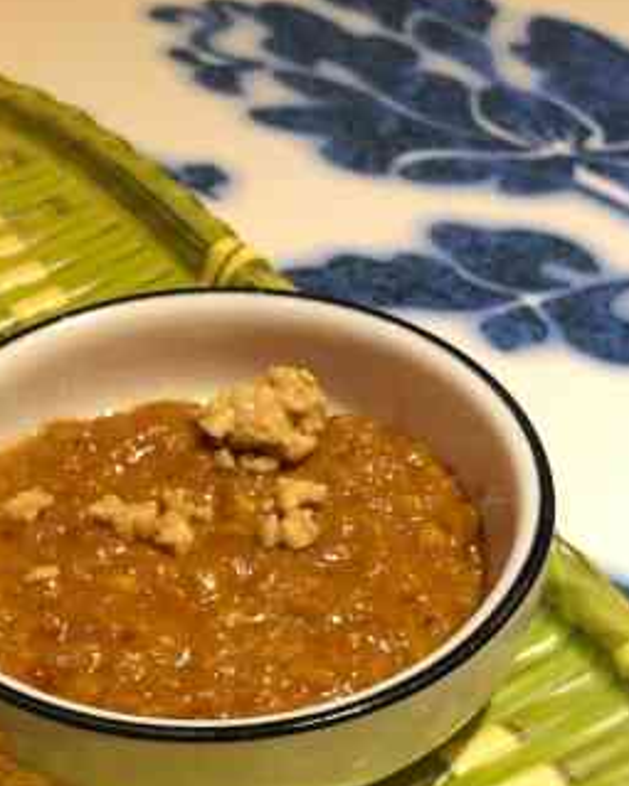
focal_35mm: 80
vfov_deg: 23.1
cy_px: 738
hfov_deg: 18.3
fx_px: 1862
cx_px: -106
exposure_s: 1/17
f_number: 1.8
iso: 40
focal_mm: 4
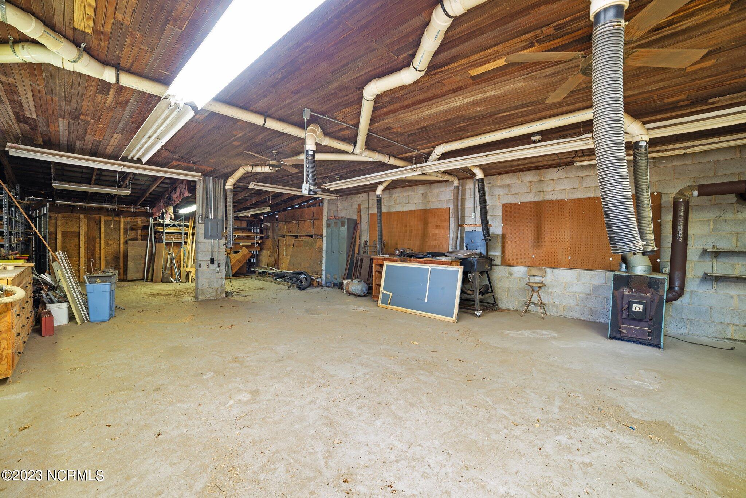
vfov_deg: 81.3
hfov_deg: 104.2
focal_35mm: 14
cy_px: 249
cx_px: 373
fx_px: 290
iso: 160
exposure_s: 3
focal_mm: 14
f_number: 8
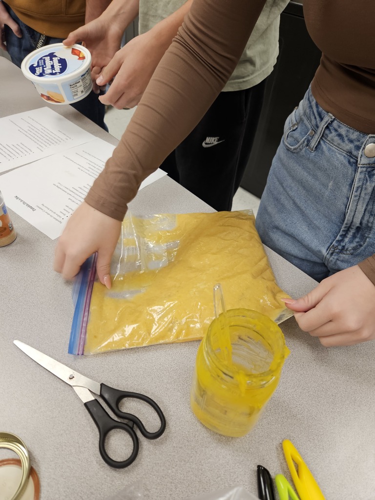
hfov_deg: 58.9
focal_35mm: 23
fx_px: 332
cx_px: 188
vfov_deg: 73.9
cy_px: 250
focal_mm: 5.4
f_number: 1.8
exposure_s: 1/120
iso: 200
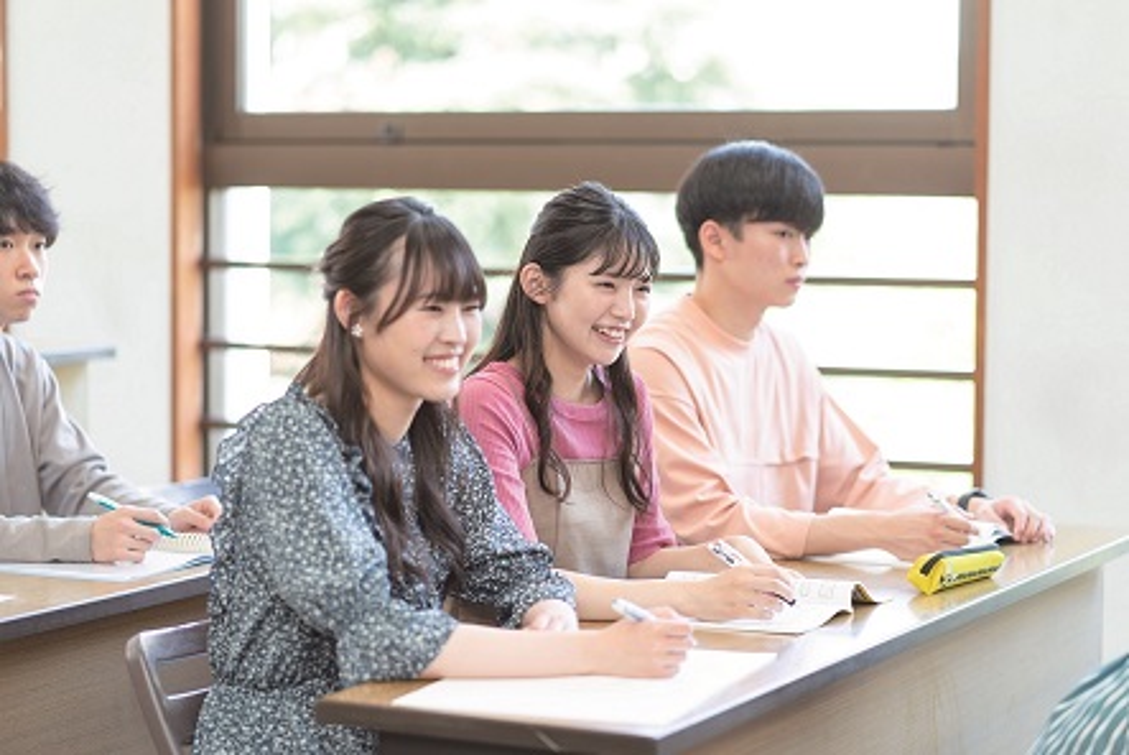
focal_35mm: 85
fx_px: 2667
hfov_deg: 23.9
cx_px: 564
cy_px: 378
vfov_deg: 16.1
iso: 250
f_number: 2.2
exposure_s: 1/160
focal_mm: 85
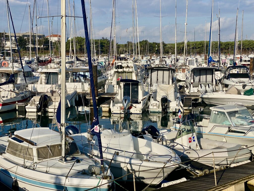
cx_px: 127
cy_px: 96
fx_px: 382
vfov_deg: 28.0
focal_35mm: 52
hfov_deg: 36.8
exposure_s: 1/2519
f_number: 2
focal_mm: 6
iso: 20
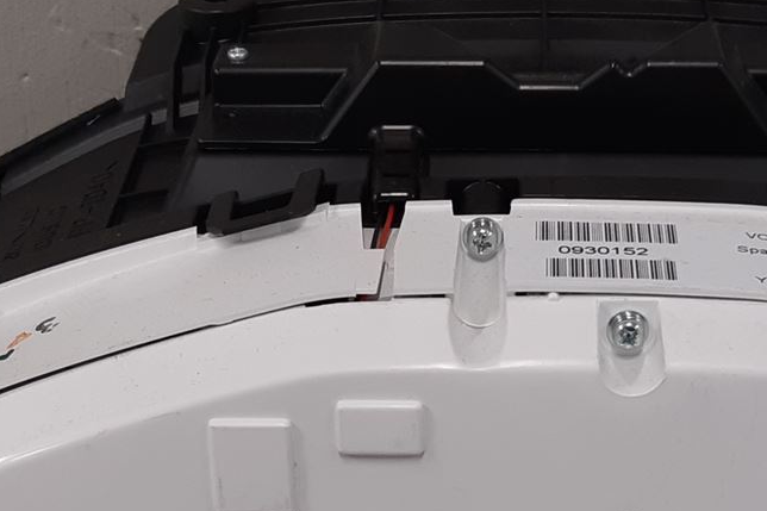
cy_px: 517
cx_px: 481
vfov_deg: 15.6
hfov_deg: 23.6
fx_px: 1832
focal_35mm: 86
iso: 80
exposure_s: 1/50
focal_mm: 3.93
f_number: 1.7
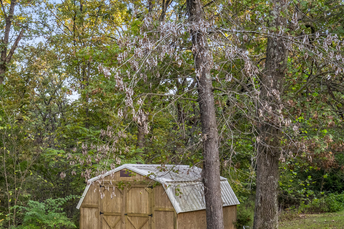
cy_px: 164
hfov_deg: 34.8
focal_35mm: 57
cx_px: 124
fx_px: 545
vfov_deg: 23.6
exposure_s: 1/80
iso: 1600
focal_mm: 35
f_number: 9
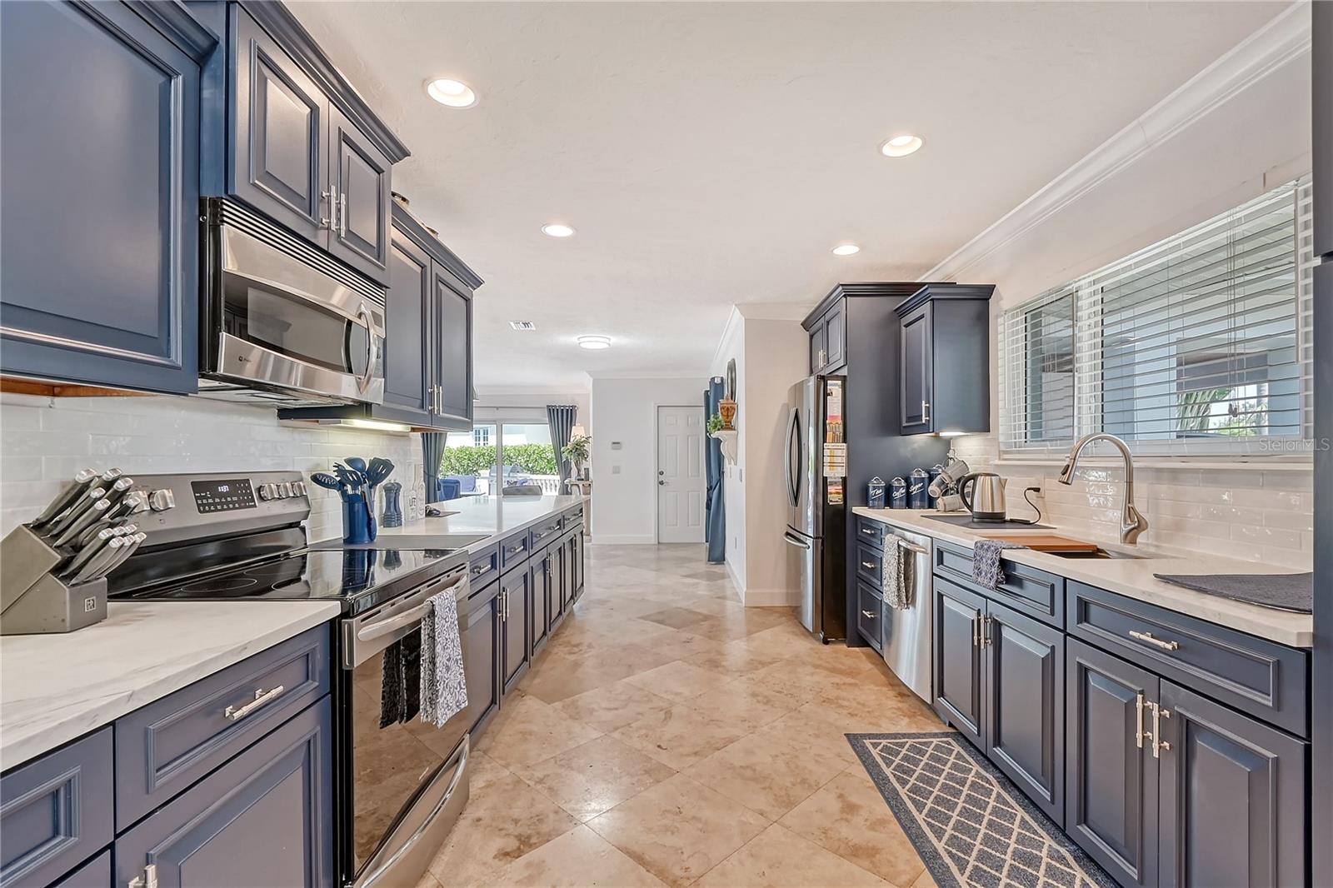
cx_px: 666
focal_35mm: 15
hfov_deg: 100.4
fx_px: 555
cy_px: 444
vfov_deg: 77.3
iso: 800
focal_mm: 10
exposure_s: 1/25
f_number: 10
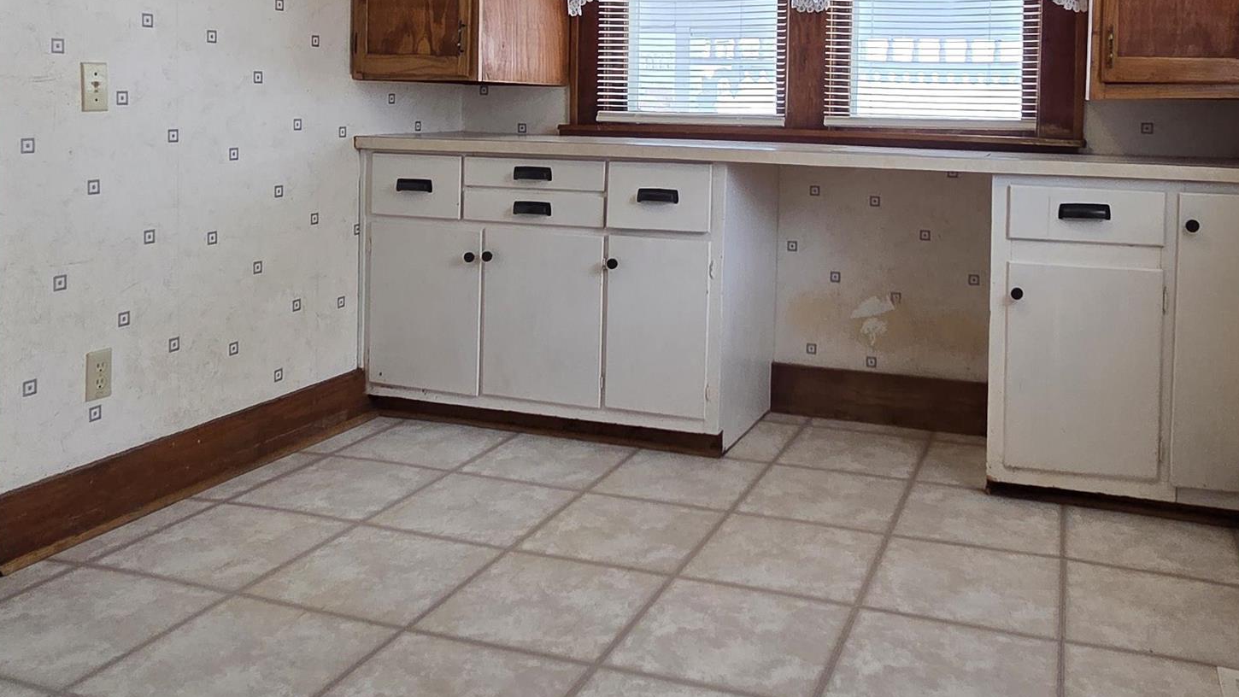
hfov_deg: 63.7
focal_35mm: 30
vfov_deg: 37.8
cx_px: 745
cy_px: 161
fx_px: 986
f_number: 2.2
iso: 160
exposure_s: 1/120
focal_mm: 2.2
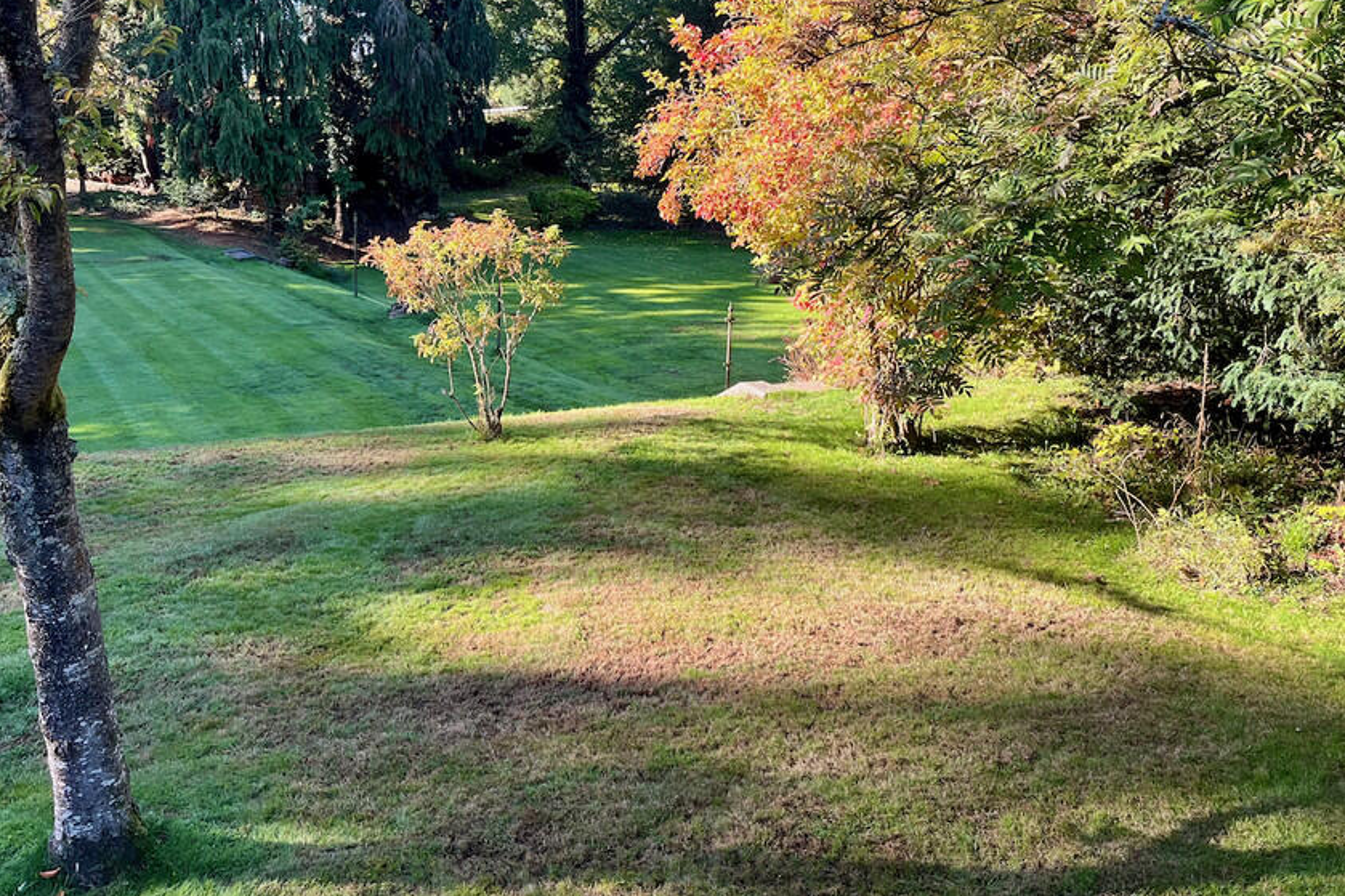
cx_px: 665
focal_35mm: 33
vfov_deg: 39.4
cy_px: 284
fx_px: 1233
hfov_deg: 57.2
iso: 50
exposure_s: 1/384
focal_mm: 5.1
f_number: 1.6
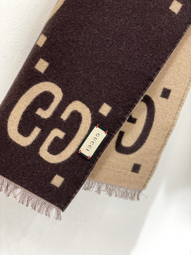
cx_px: 96
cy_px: 128
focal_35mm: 52
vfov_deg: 36.8
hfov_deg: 28.0
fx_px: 383
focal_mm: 6
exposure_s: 1/100
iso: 160
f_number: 2
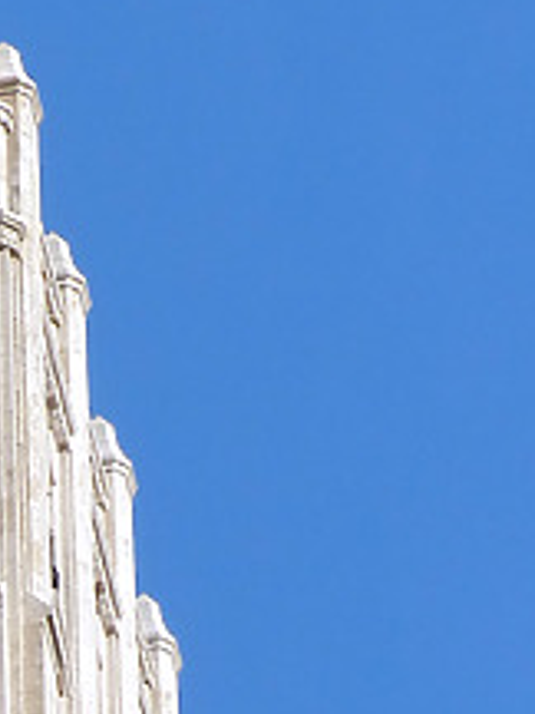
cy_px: 1048
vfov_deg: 3.3
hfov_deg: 2.5
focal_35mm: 592
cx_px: -484
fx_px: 12199
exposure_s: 1/800
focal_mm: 25.6
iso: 100
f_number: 4
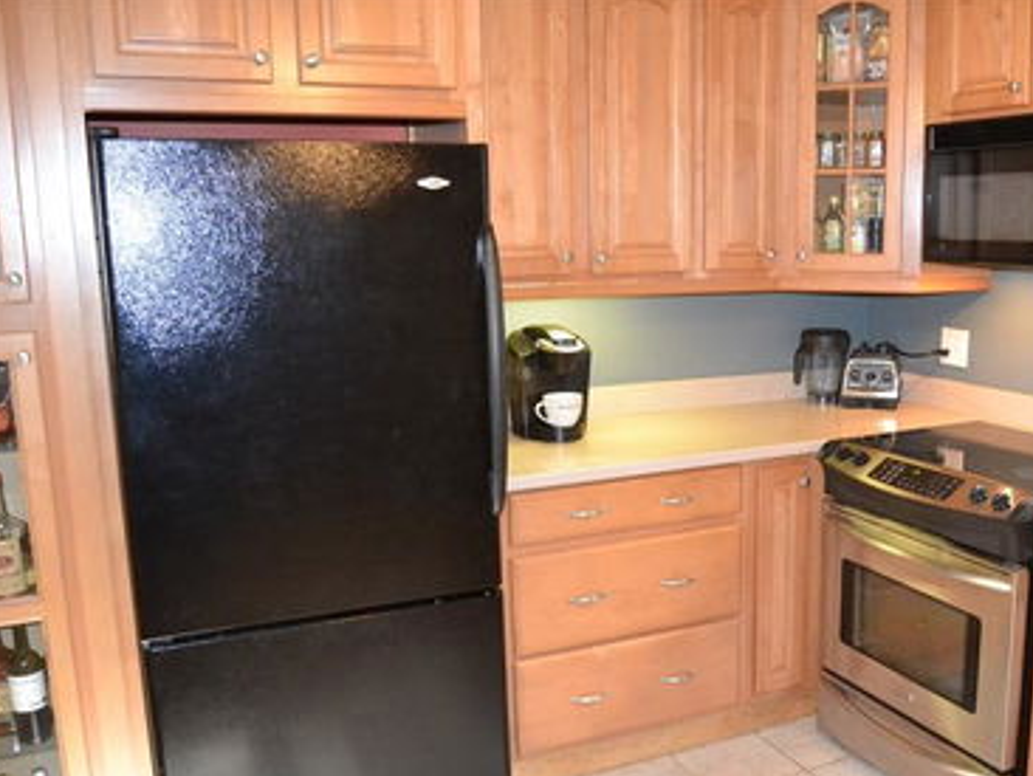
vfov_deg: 41.7
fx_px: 1015
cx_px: 660
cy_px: 443
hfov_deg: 53.2
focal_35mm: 34
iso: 3200
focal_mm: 18
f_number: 3.5
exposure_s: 1/60
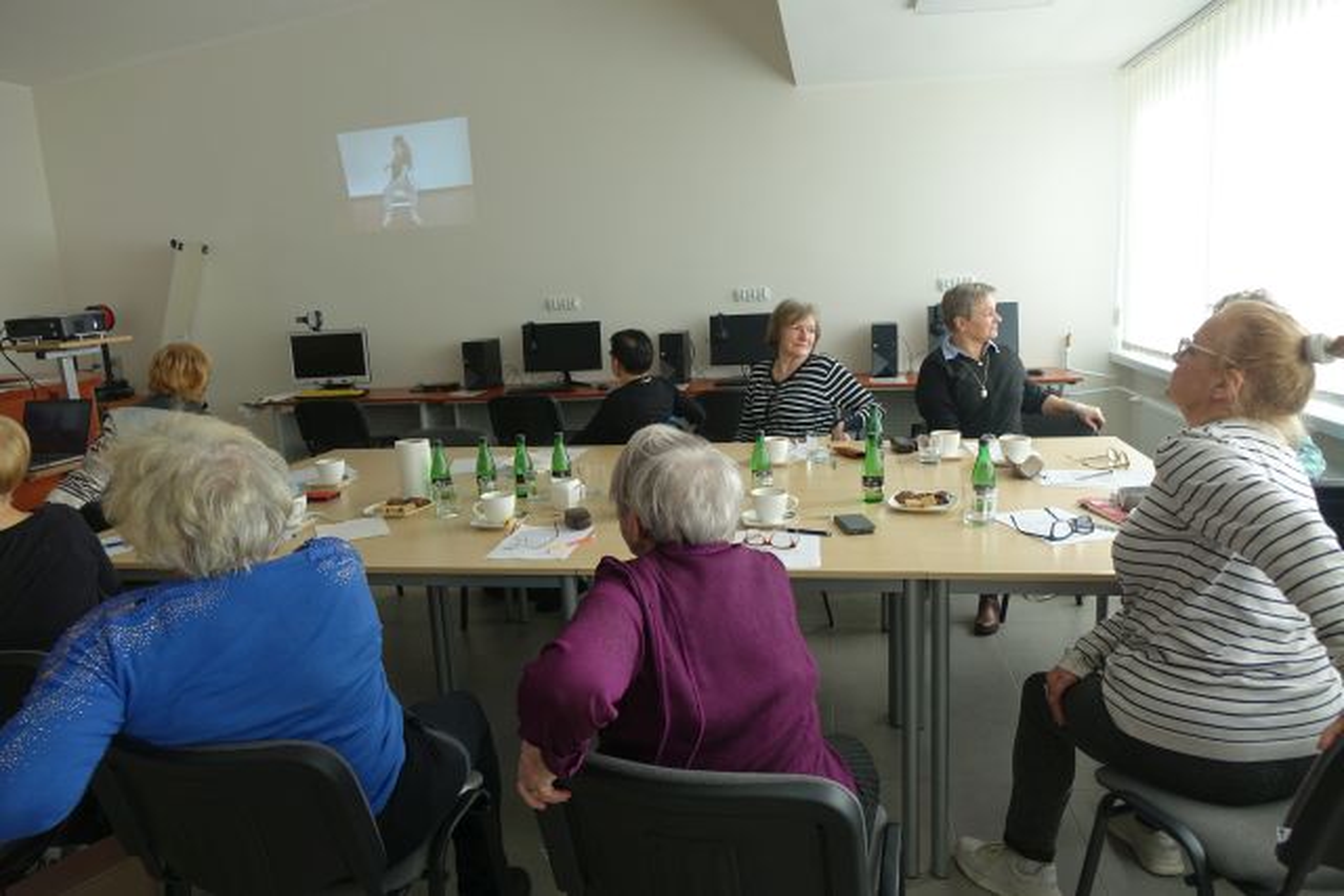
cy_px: 448
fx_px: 896
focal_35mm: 24
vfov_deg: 53.2
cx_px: 672
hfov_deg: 73.7
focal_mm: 8.8
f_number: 2.8
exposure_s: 1/160
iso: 125
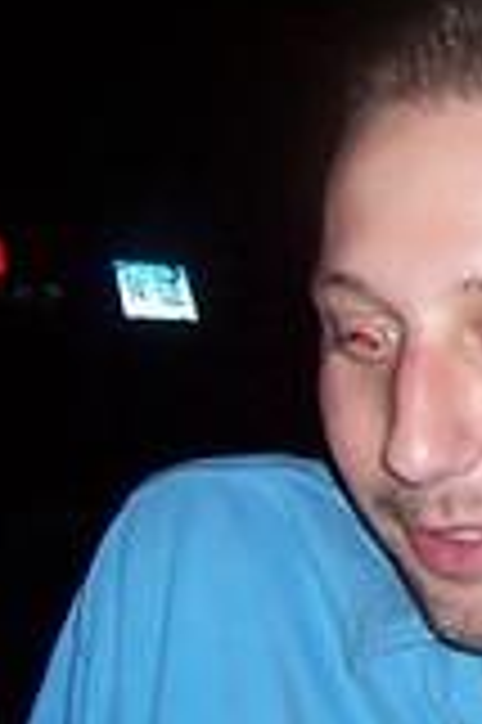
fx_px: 3079
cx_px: 1365
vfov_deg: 13.4
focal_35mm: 153
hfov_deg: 7.9
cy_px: 153
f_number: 2.8
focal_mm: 5.6
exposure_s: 1/60
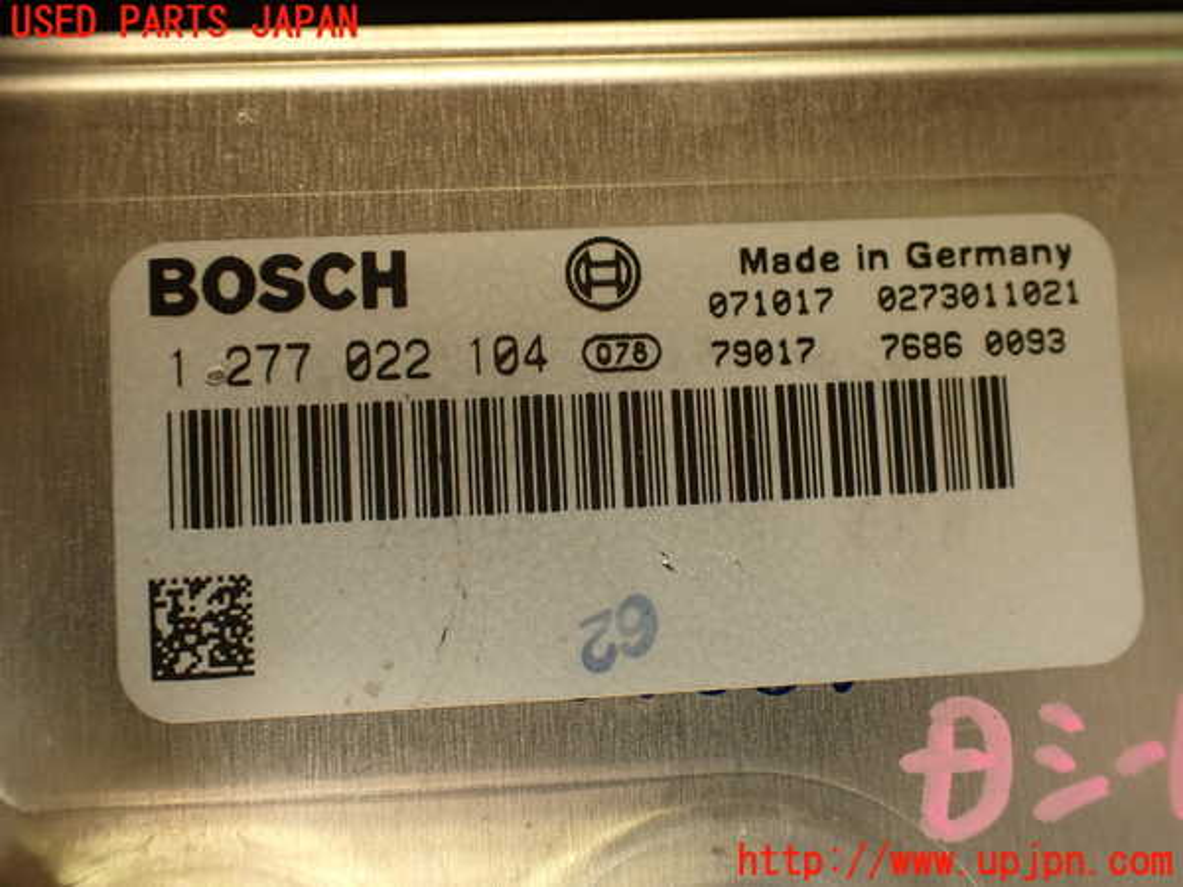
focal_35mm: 32
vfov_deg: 44.2
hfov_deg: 56.8
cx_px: 592
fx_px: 1094
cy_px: 444
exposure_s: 1/50
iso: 200
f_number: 2.4
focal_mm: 5.79
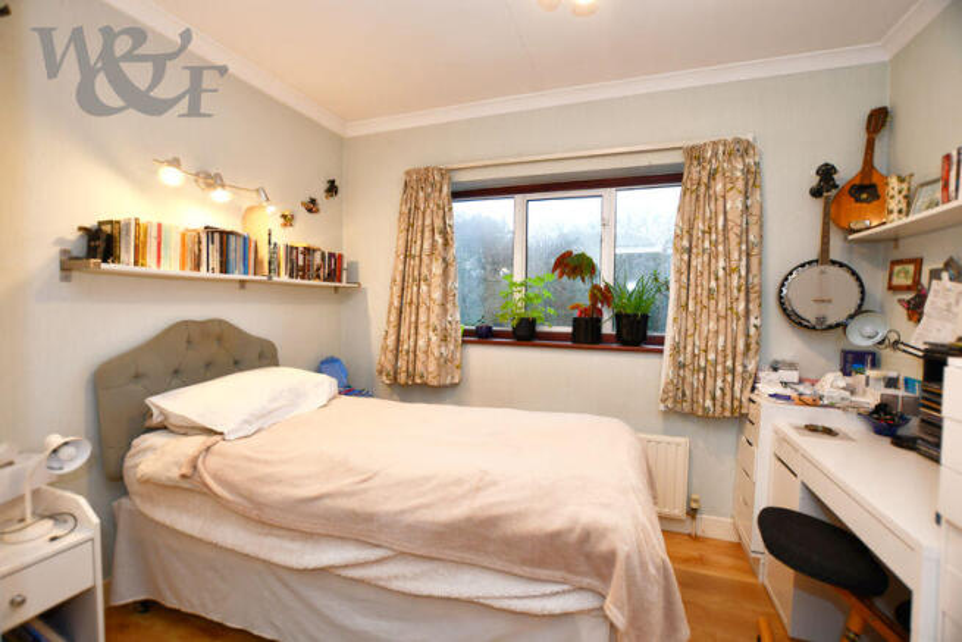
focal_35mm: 15
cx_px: 481
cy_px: 321
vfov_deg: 77.4
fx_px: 401
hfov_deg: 100.4
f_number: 4
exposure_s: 1/60
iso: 320
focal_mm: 10
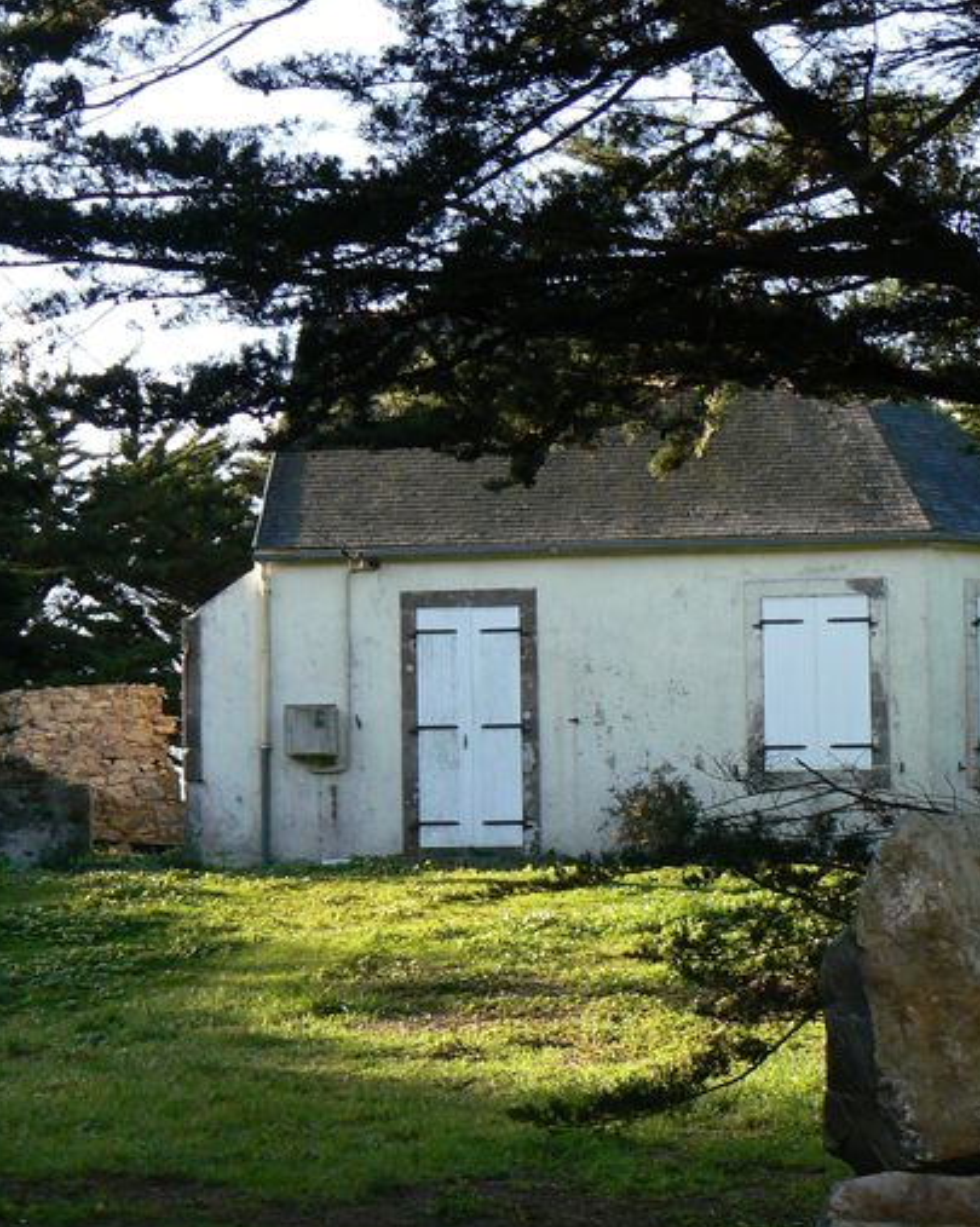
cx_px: 390
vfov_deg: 20.8
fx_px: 3338
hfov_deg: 16.7
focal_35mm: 92
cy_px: 617
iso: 200
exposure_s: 1/250
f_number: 5.6
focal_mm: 11.6
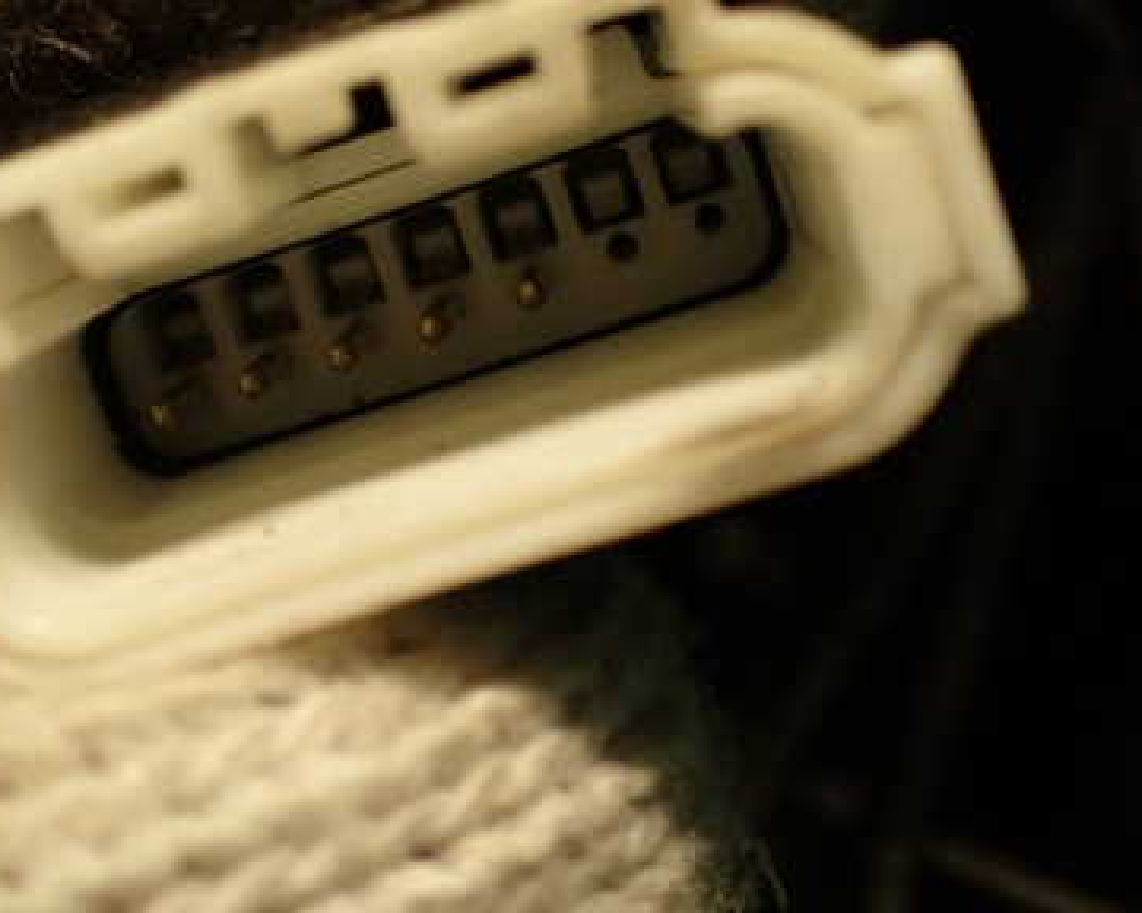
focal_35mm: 52
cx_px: 454
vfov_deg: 29.0
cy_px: 308
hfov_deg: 35.9
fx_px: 1758
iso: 250
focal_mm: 5.79
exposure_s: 1/30
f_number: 2.4
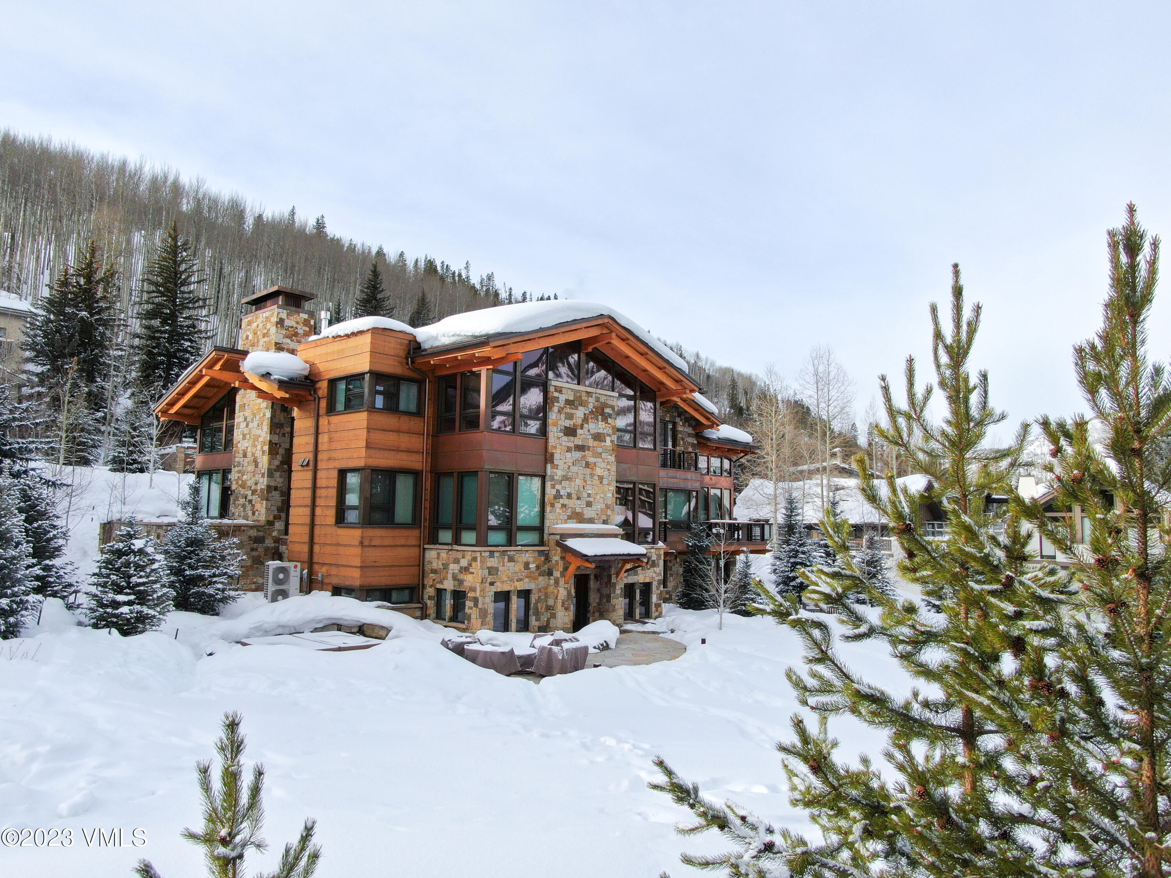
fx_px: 812
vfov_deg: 56.8
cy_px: 439
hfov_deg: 71.6
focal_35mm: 24
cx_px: 586
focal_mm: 4.39
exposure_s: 1/1000
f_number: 2.8
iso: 100
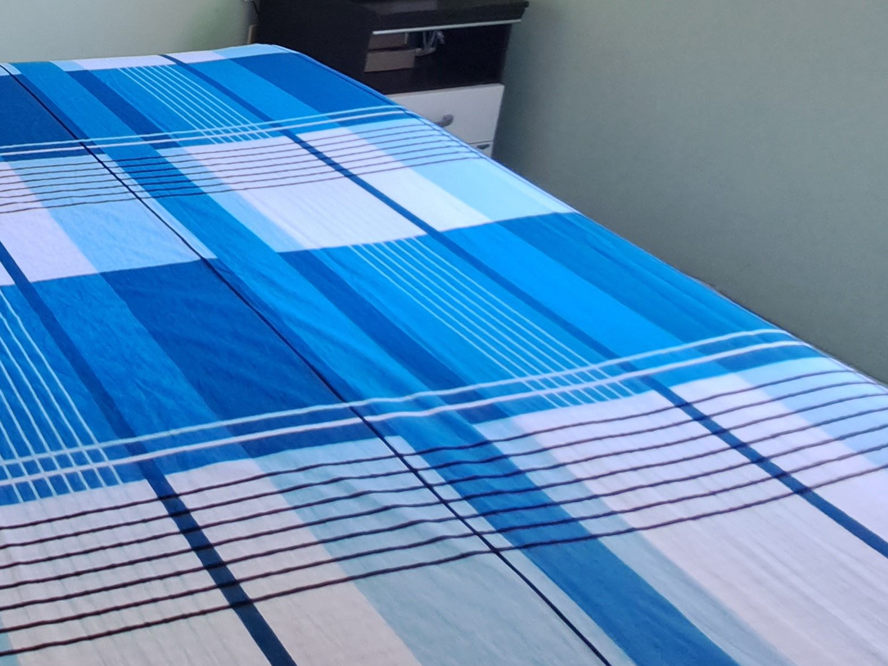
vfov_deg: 34.3
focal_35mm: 33
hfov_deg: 39.3
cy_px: -137
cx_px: -187
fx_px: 847
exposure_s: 1/40
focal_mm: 1.74
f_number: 2.2
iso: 200
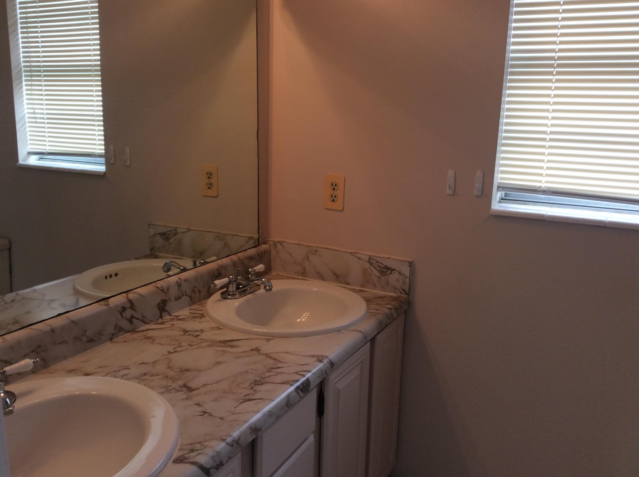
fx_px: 590
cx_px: 320
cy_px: 238
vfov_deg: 44.1
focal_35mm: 32
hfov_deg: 56.9
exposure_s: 1/30
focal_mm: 3.3
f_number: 2.4
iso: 32
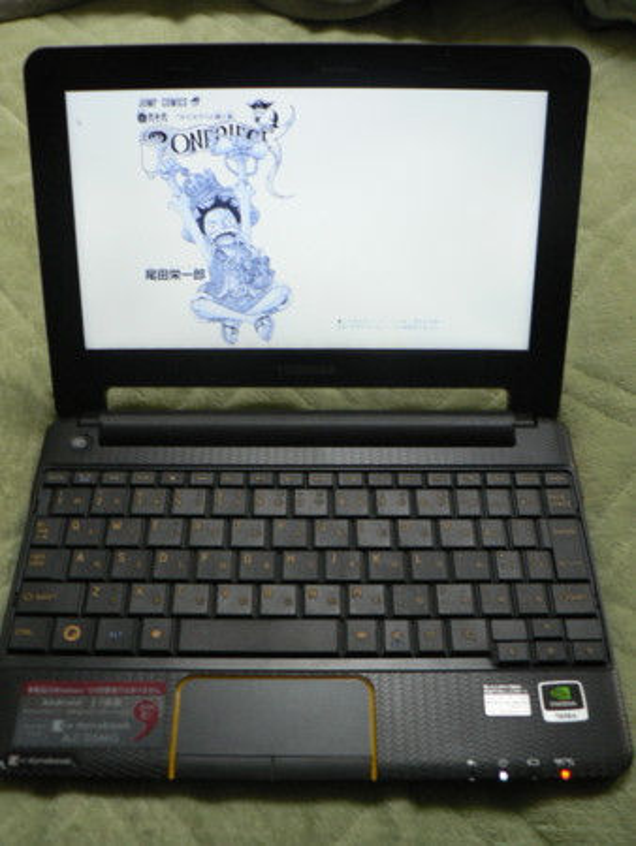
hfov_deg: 39.7
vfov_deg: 51.3
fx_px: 881
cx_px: 318
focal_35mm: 36
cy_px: 423
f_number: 2.8
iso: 200
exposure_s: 1/20
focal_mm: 6
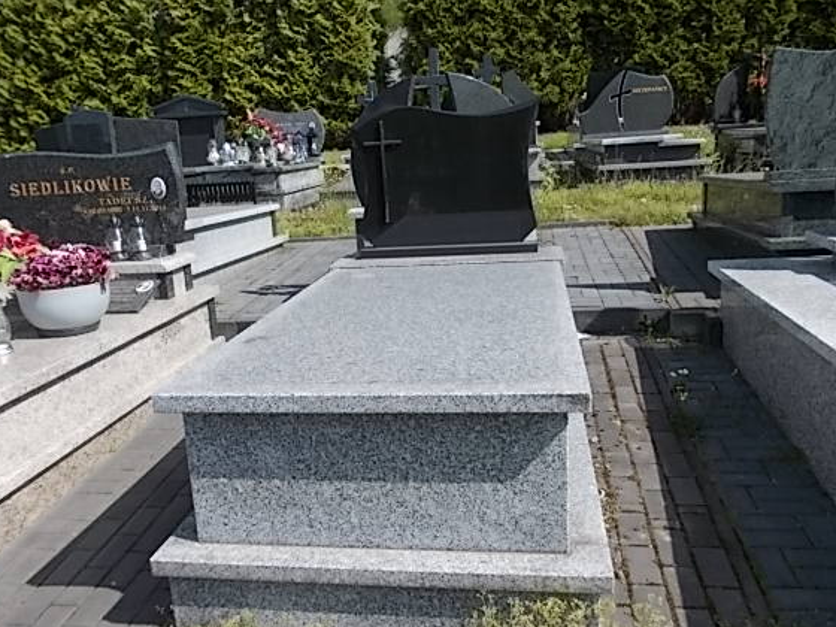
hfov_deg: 56.7
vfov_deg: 44.1
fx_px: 773
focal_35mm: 32
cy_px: 333
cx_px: 385
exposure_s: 1/320
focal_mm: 4
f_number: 5.4
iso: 80
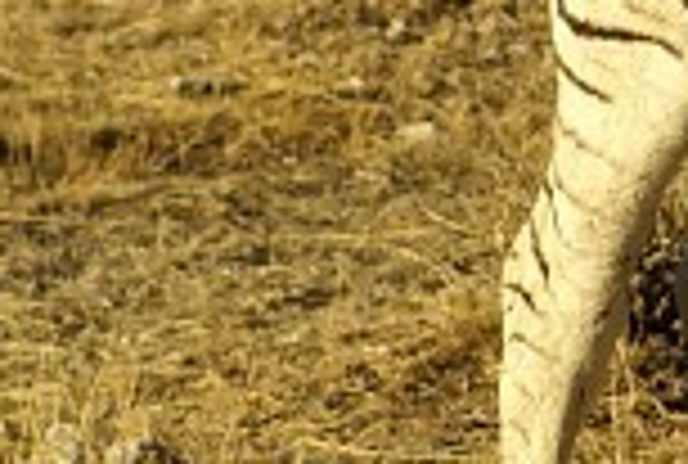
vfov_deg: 1.1
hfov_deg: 1.6
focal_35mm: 1251
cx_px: 1614
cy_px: -167
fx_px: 23978
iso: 100
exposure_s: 1/320
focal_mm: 160
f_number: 6.3
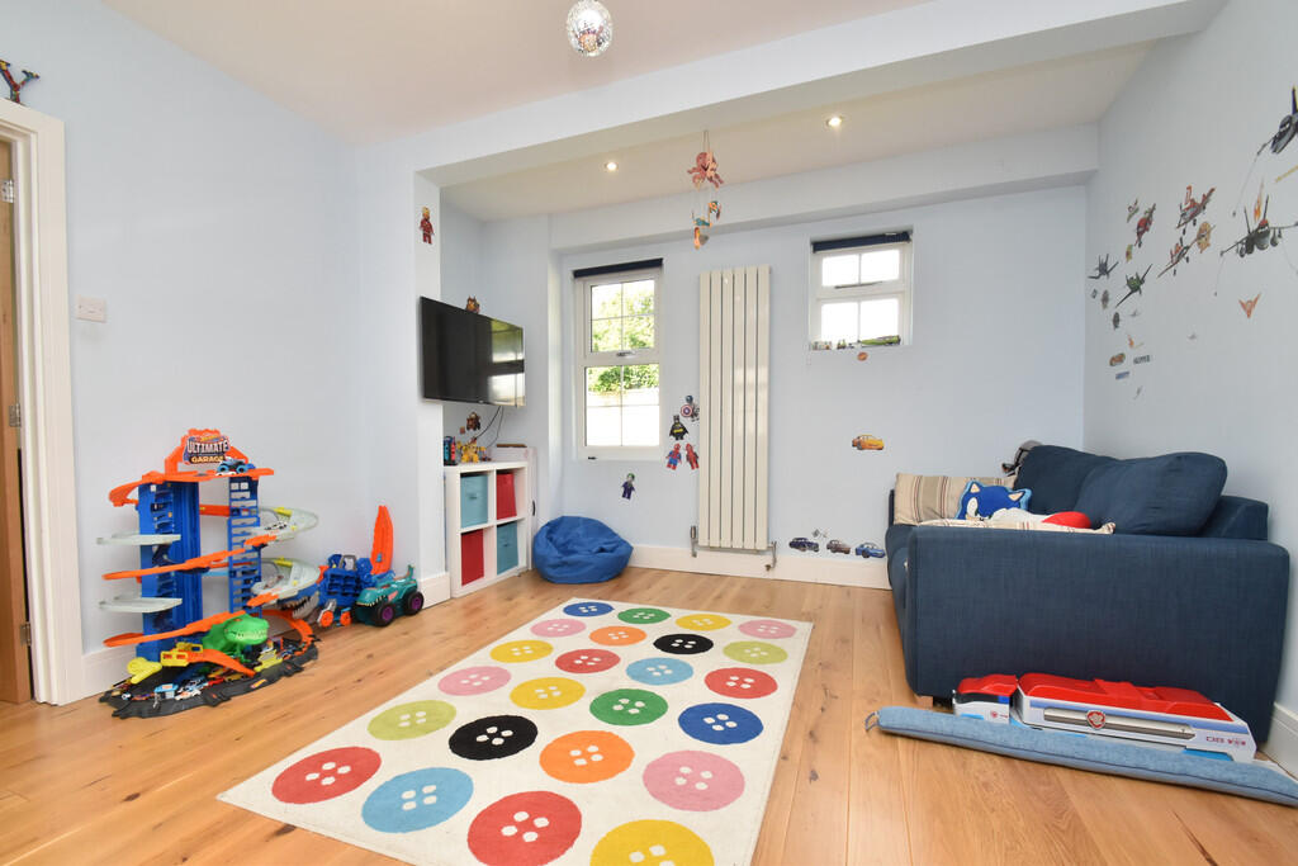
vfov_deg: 77.3
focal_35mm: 15
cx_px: 649
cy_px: 433
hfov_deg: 100.4
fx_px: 541
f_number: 9
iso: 720
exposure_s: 1/60
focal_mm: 10
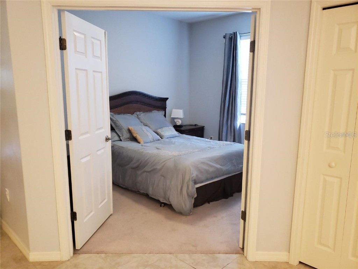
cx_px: 179
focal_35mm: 26
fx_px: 269
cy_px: 134
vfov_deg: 53.1
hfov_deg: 67.3
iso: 320
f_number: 1.5
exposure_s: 1/40
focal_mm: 4.3
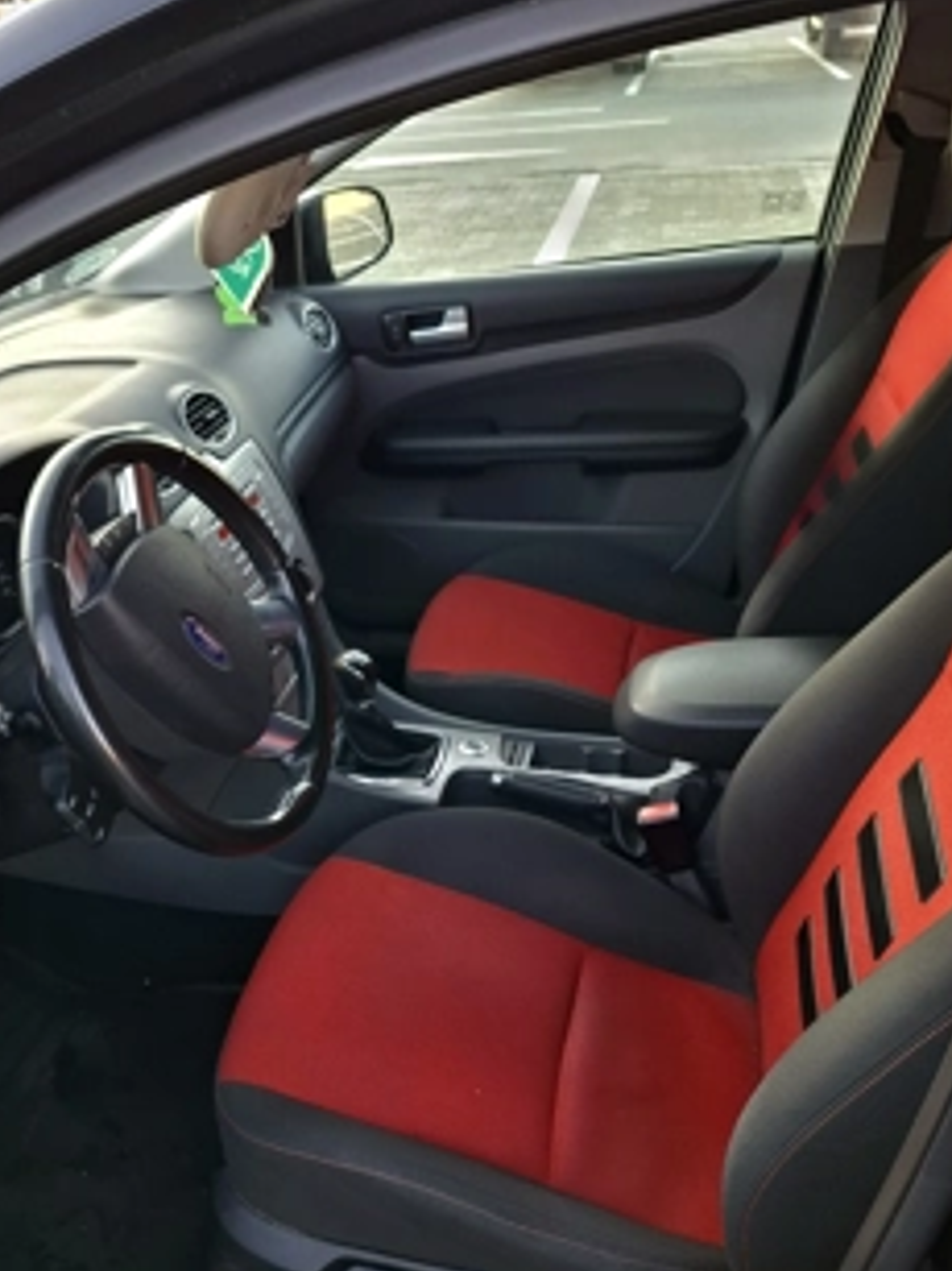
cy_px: 712
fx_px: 1101
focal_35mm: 30
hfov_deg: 46.6
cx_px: 410
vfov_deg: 59.8
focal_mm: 5.54
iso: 80
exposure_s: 1/100
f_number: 1.8
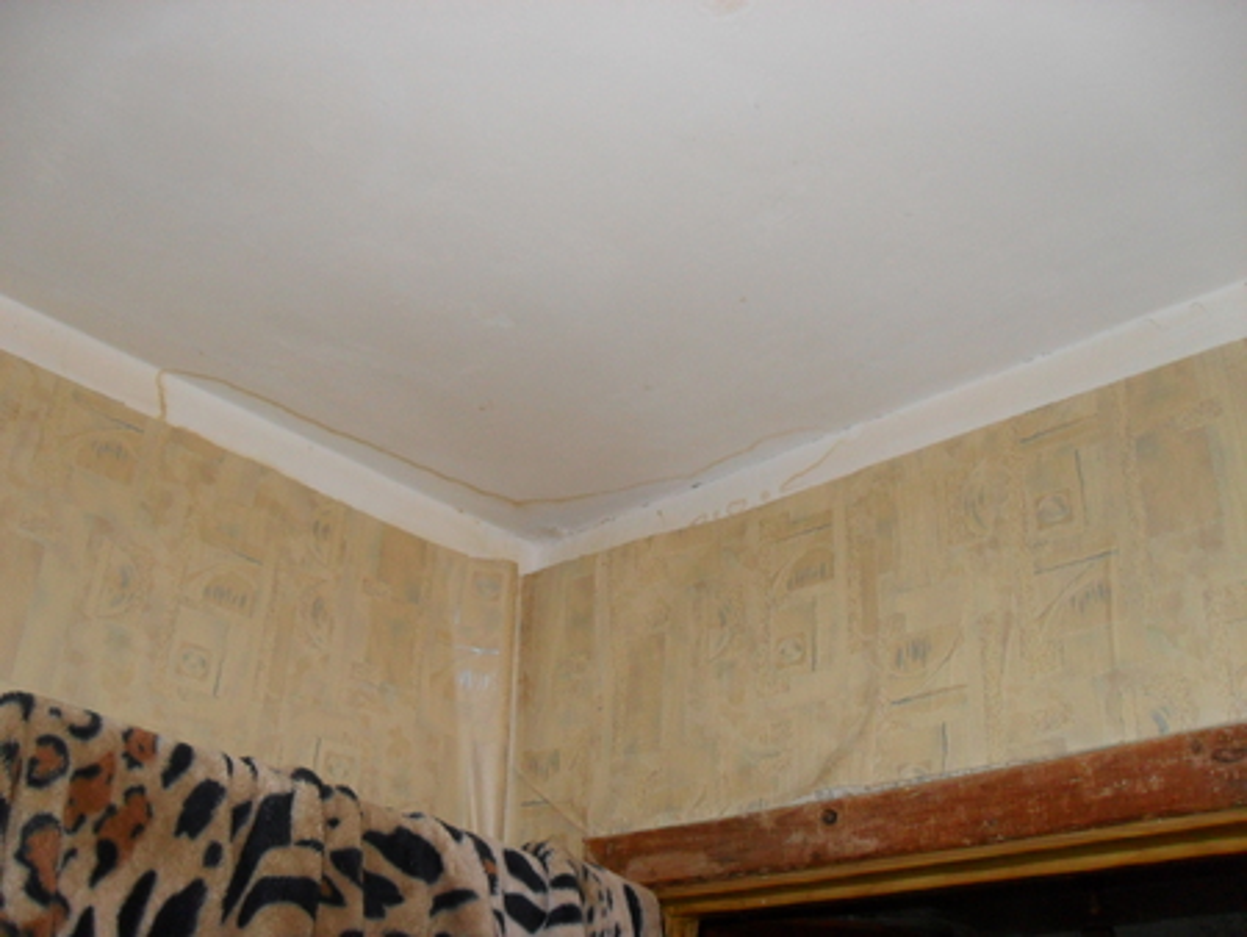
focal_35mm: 35
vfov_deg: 40.7
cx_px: 624
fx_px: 1262
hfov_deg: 52.6
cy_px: 468
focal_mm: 6.2
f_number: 2.8
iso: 200
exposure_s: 1/45
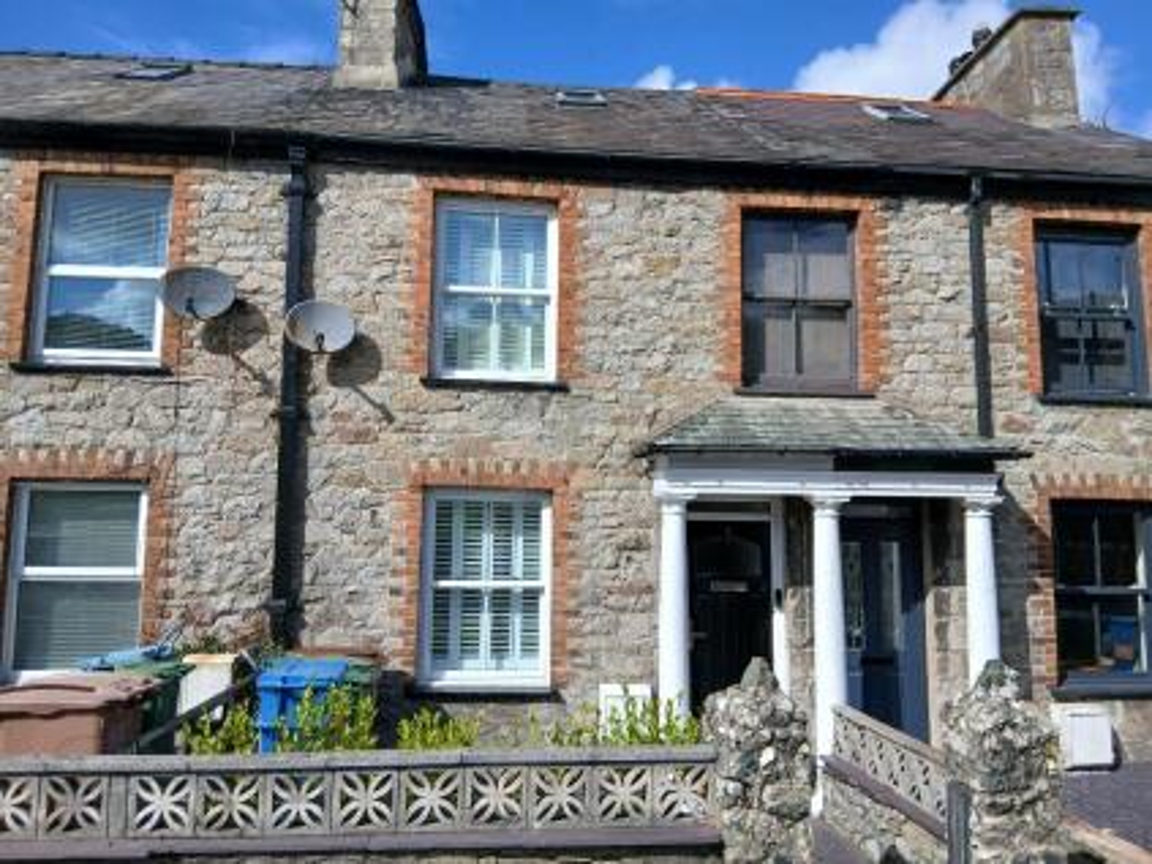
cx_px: 576
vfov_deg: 53.0
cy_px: 432
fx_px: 865
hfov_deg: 67.3
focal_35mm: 26
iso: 20
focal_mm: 3.98
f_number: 1.8
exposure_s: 1/686
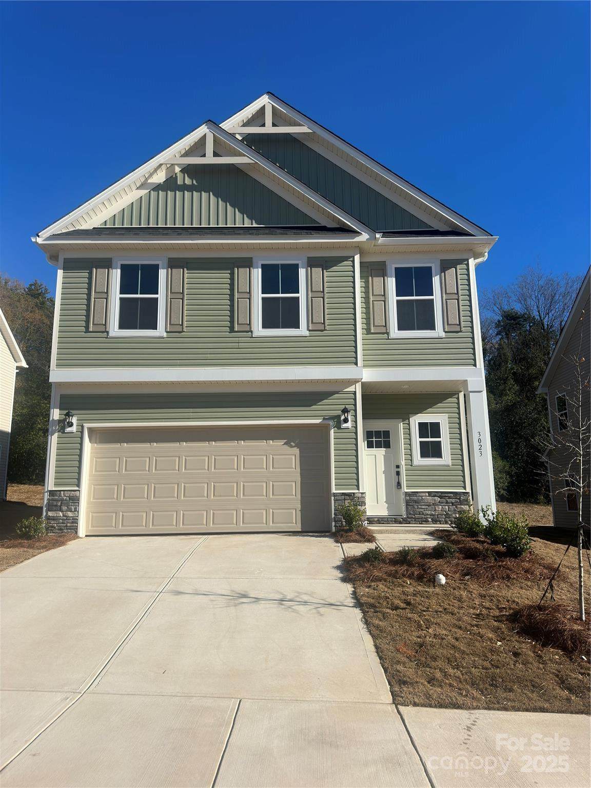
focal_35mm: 24
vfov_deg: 71.6
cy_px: 394
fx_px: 546
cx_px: 296
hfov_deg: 56.8
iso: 80
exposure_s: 1/6849
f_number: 1.78
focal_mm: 6.86
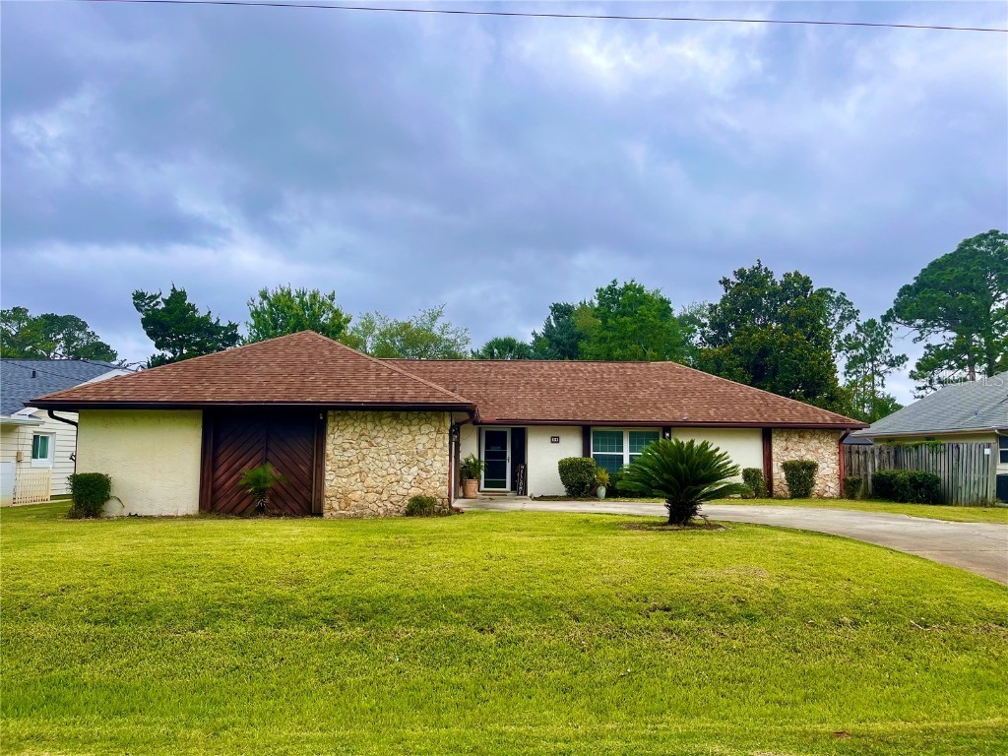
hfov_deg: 67.3
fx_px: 757
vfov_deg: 53.1
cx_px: 504
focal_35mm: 26
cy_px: 378
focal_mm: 5.1
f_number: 1.6
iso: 50
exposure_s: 1/1695
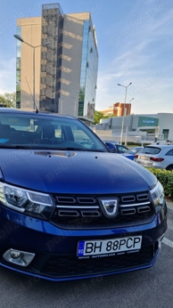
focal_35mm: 29
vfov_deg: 65.9
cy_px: 174
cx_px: 43
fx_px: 237
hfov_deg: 39.0
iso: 50
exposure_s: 1/452
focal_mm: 5.4
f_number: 1.8
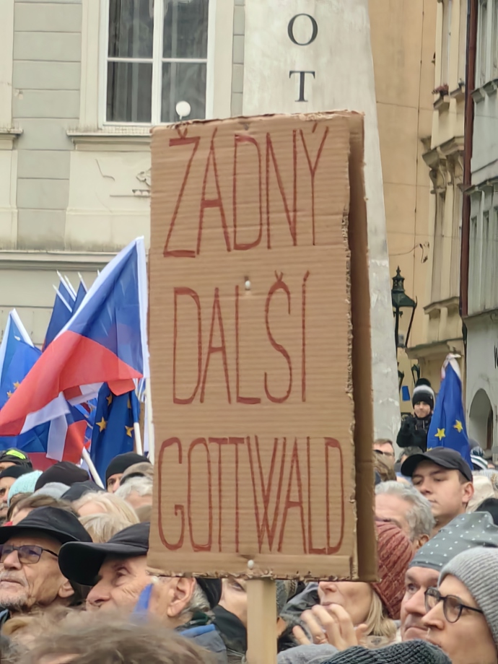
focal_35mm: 363
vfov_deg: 5.5
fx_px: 6963
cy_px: 332
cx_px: 249
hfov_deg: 4.1
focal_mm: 16.85
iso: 400
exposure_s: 1/33.3
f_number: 3.5
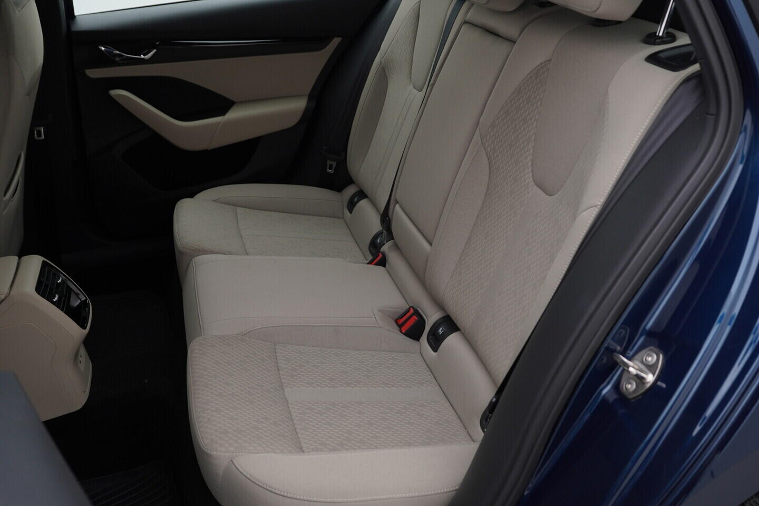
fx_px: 759
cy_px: 253
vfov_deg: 36.9
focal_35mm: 36
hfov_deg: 53.1
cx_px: 380
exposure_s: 1/50
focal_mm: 24
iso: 125
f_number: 4
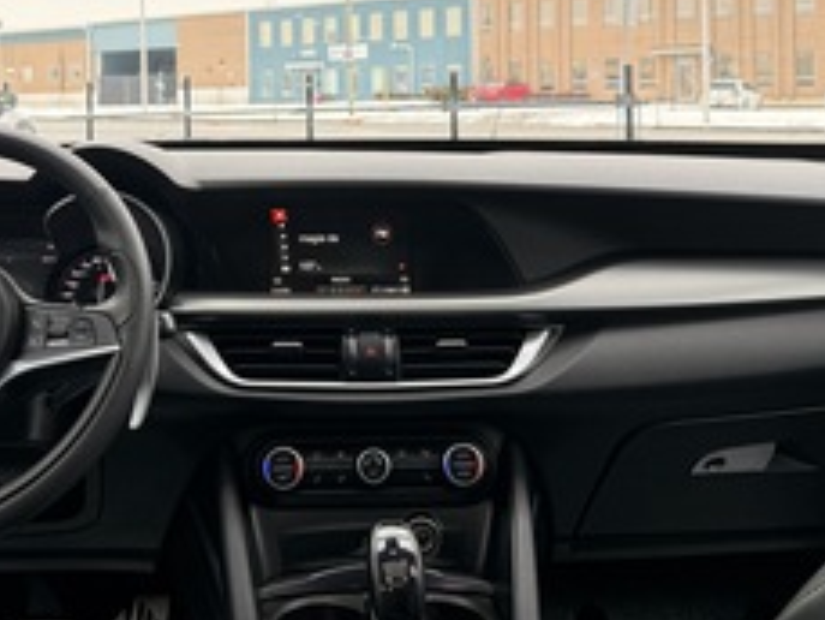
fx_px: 1049
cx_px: 313
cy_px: 106
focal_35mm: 44
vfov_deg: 31.9
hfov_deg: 42.6
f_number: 1.78
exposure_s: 1/212
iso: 200
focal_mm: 6.76
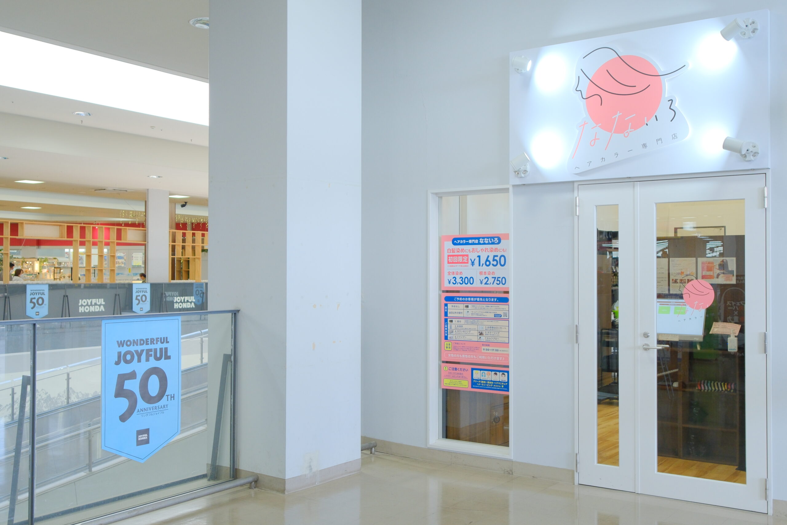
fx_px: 590
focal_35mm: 27
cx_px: 394
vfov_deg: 47.9
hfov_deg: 67.4
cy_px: 262
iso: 800
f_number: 2.8
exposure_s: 1/125
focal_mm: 18
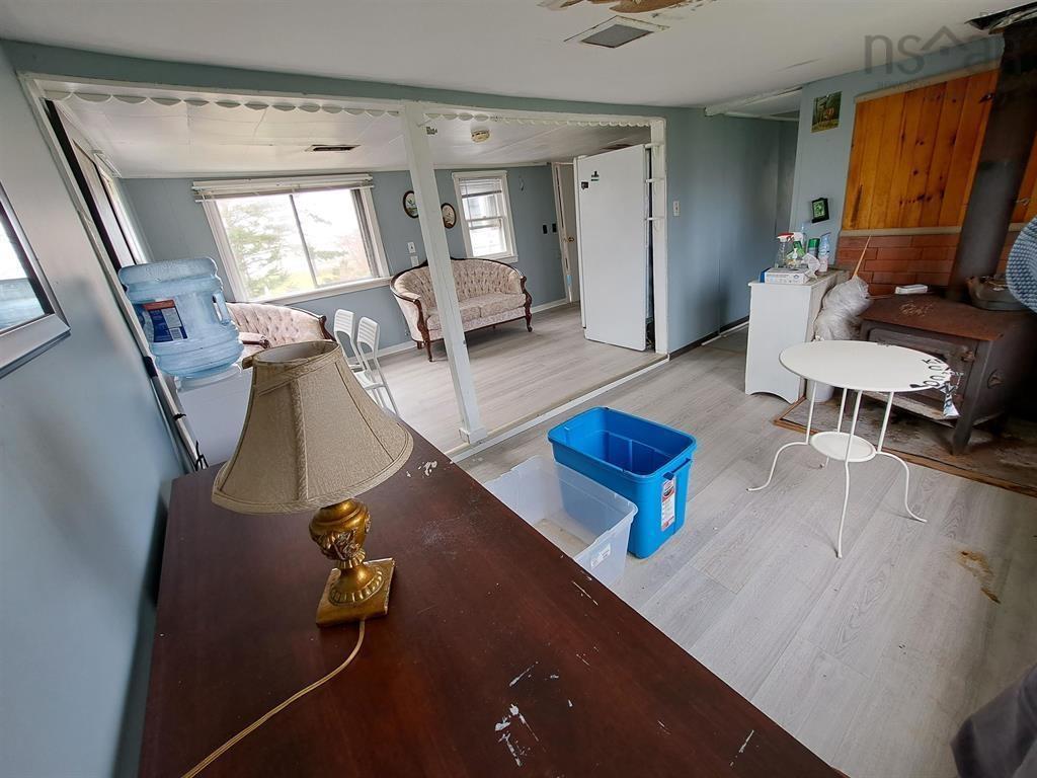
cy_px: 389
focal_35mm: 13
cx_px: 518
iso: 50
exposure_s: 1/40
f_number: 2.2
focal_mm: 1.74
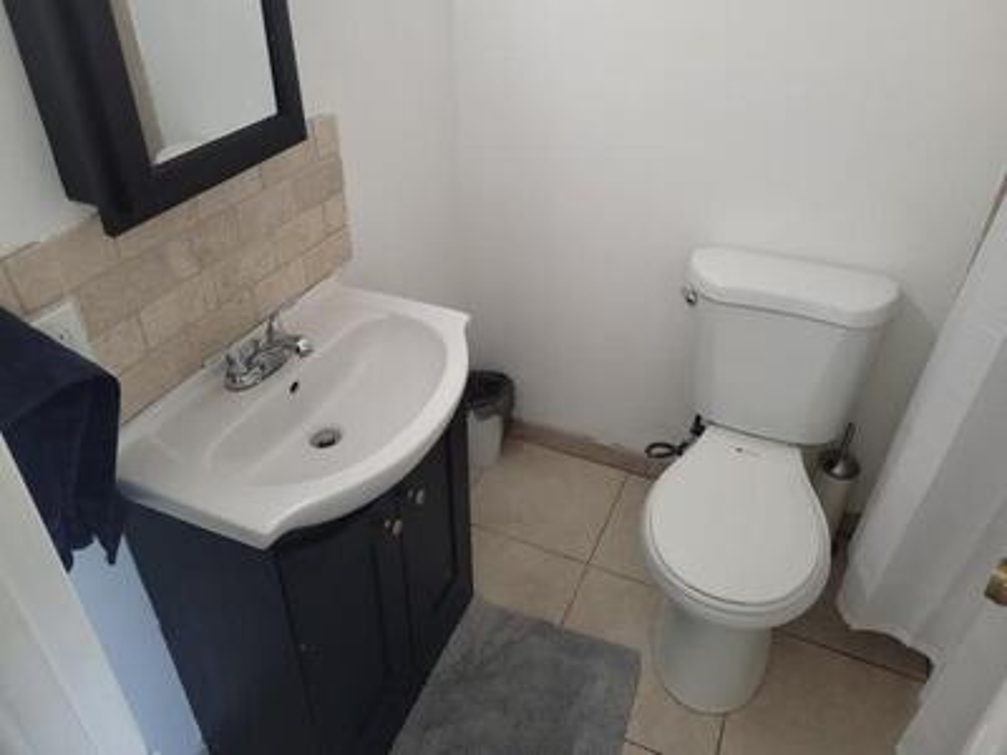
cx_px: 504
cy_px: 378
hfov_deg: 67.3
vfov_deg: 53.1
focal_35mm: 26
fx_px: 756
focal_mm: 5.4
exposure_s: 1/60
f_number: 1.8
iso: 64
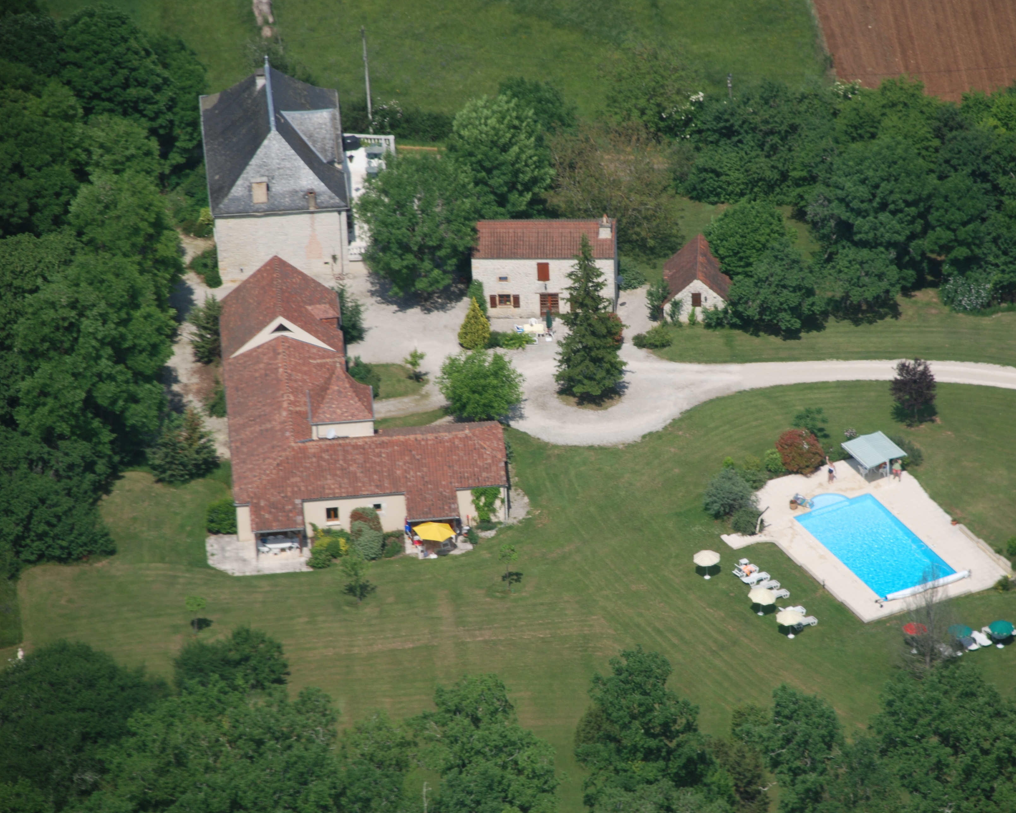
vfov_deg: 6.8
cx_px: 585
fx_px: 6873
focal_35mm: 229
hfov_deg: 8.5
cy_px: 408
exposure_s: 1/500
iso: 110
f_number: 5.6
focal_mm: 135
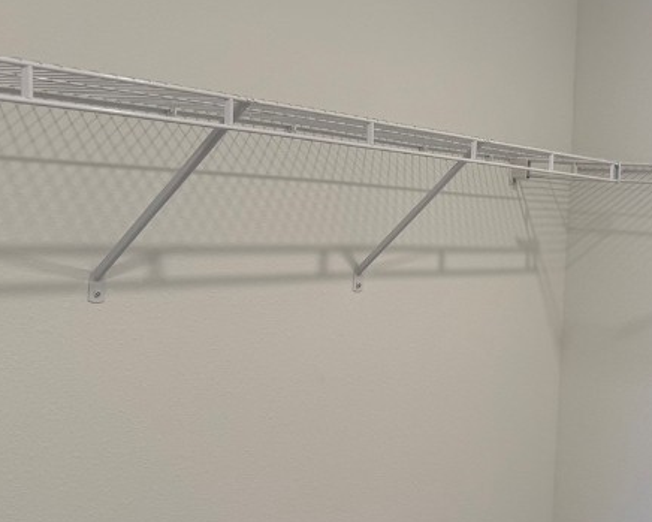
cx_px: 649
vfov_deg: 27.4
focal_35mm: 55
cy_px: 350
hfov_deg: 31.6
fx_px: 1062
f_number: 1.78
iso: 80
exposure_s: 1/120
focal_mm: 6.76
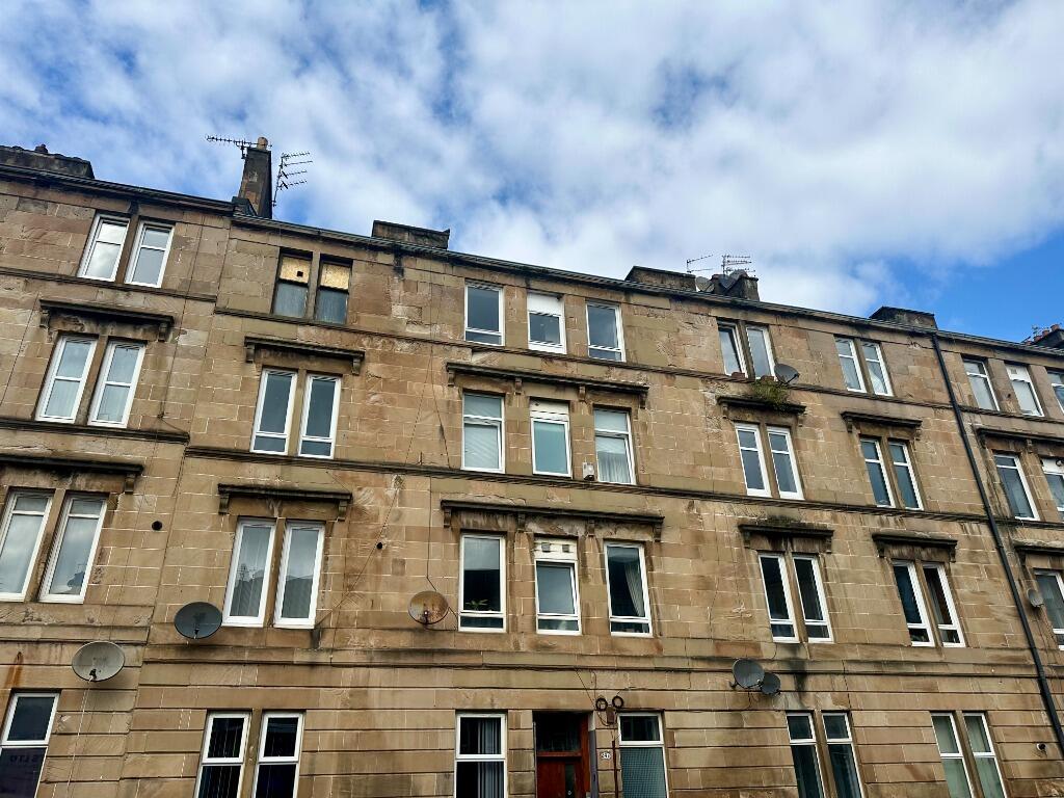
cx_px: 532
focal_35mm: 24
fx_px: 738
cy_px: 399
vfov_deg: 56.8
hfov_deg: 71.6
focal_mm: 6.86
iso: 80
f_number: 1.78
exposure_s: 1/5000
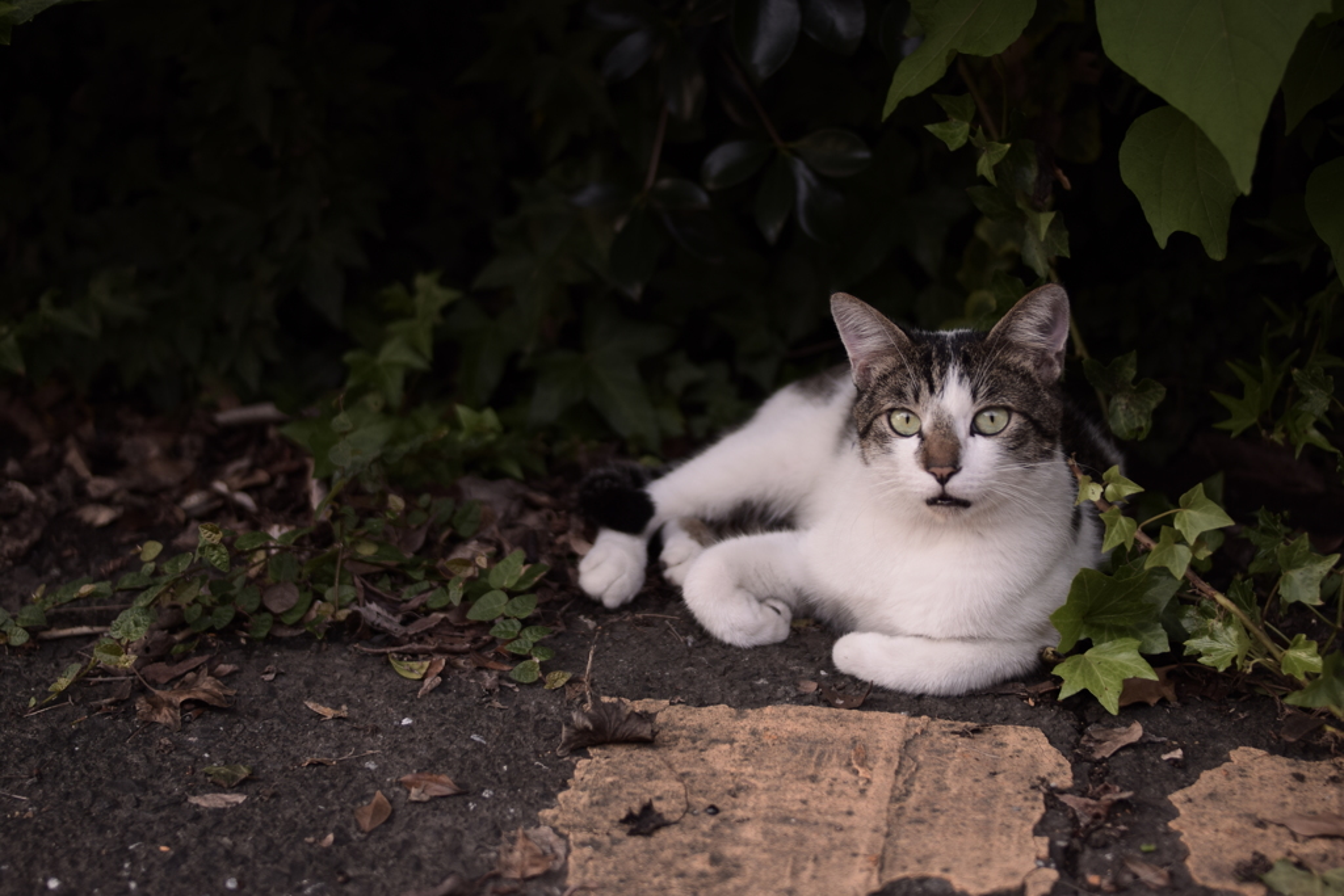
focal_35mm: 60
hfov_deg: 33.4
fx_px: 2240
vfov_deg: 22.6
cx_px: 672
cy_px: 448
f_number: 2
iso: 200
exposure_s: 1/500
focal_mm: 40
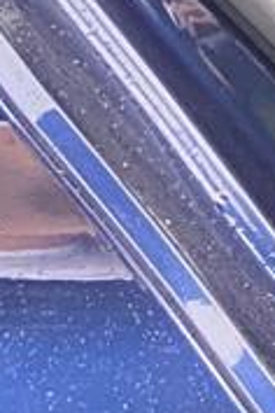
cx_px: 1192
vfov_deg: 9.6
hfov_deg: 5.5
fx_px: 2395
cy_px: -159
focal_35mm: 209
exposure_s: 1/98
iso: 125
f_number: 1.8
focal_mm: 4.25
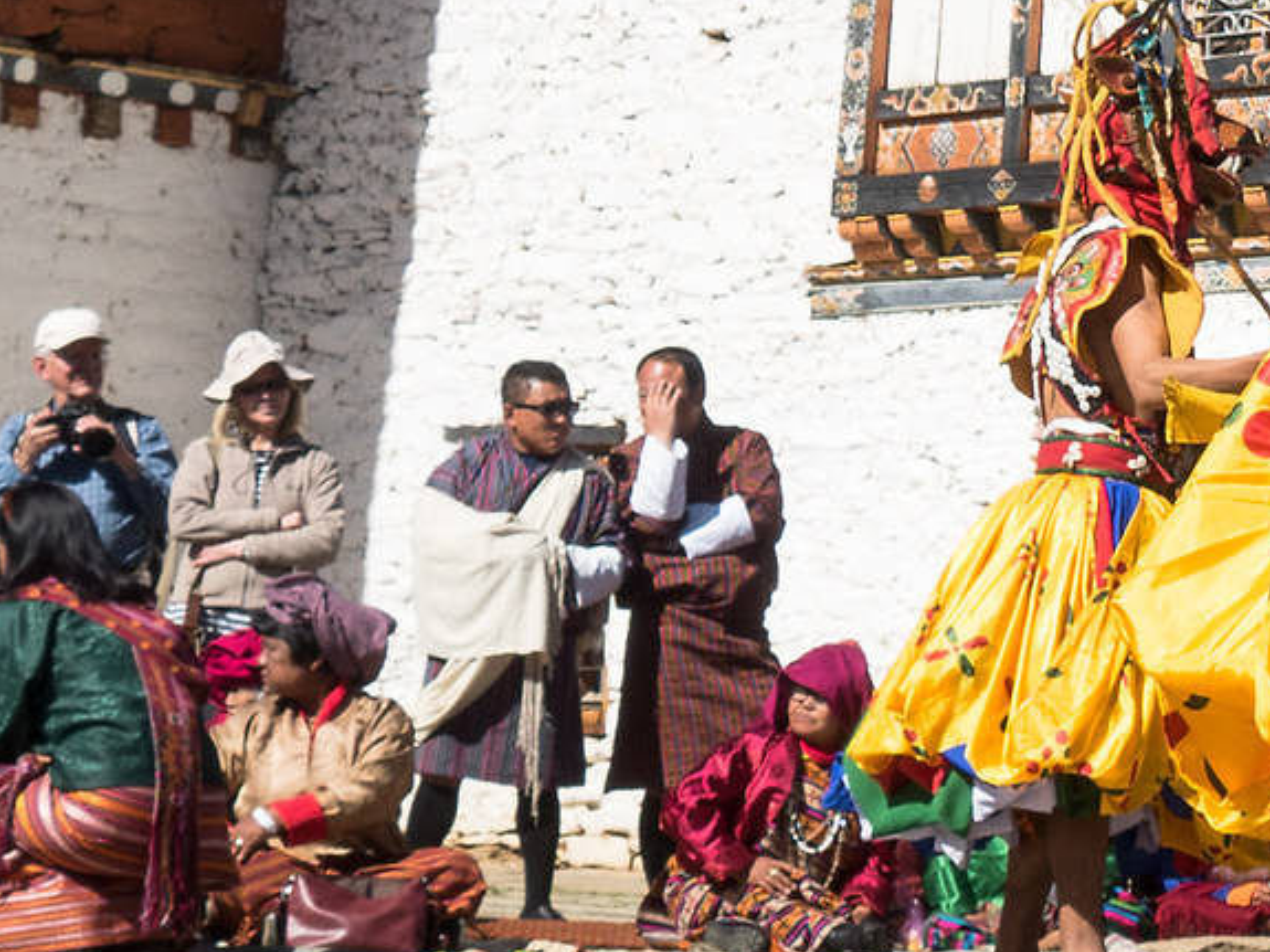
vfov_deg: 10.1
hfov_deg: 12.3
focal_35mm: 142
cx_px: 2540
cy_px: -495
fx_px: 5209
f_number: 5.6
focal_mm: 17
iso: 200
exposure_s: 1/800
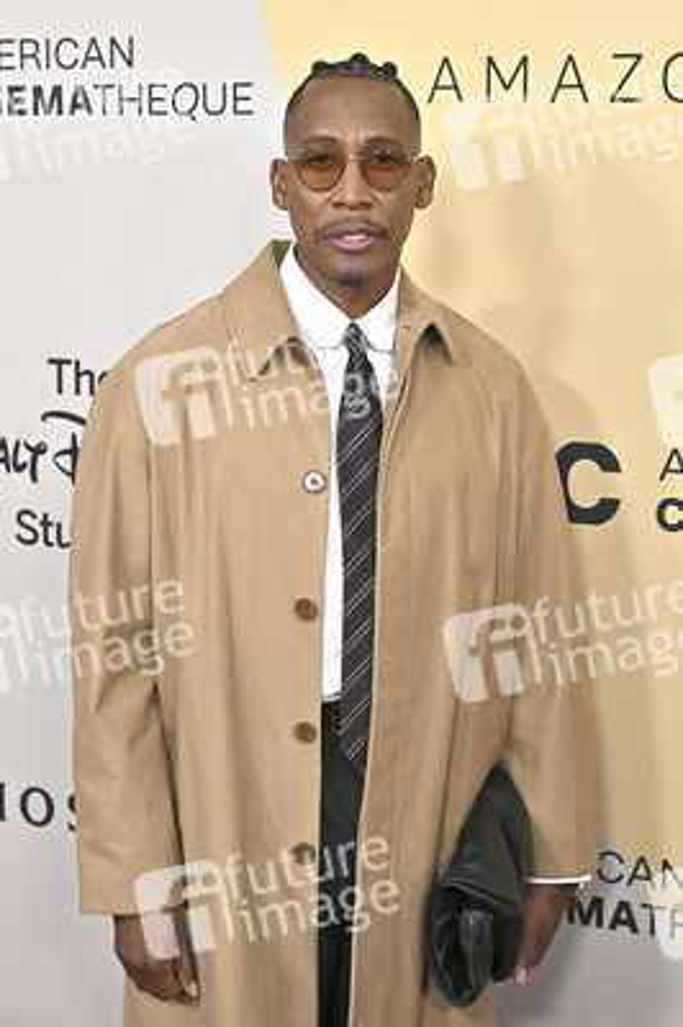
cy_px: 514
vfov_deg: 30.1
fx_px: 1910
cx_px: 342
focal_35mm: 67
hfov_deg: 20.3
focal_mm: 67
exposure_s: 1/320
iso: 2000
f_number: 5.6
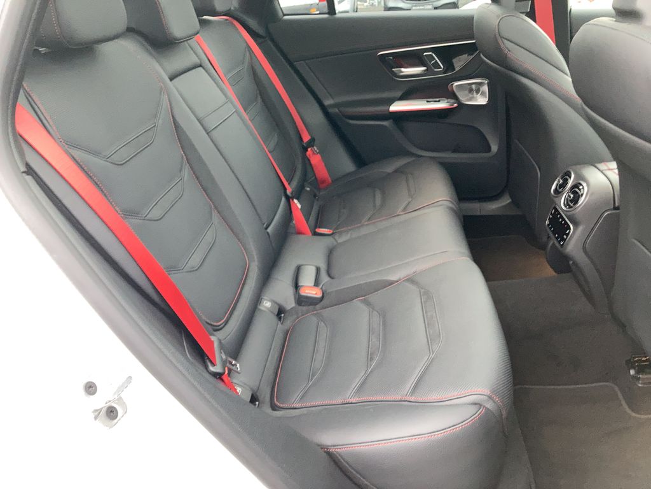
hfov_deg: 63.4
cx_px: 326
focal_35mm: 28
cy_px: 244
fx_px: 527
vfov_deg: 49.7
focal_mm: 3.99
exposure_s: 1/28
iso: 160
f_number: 1.8
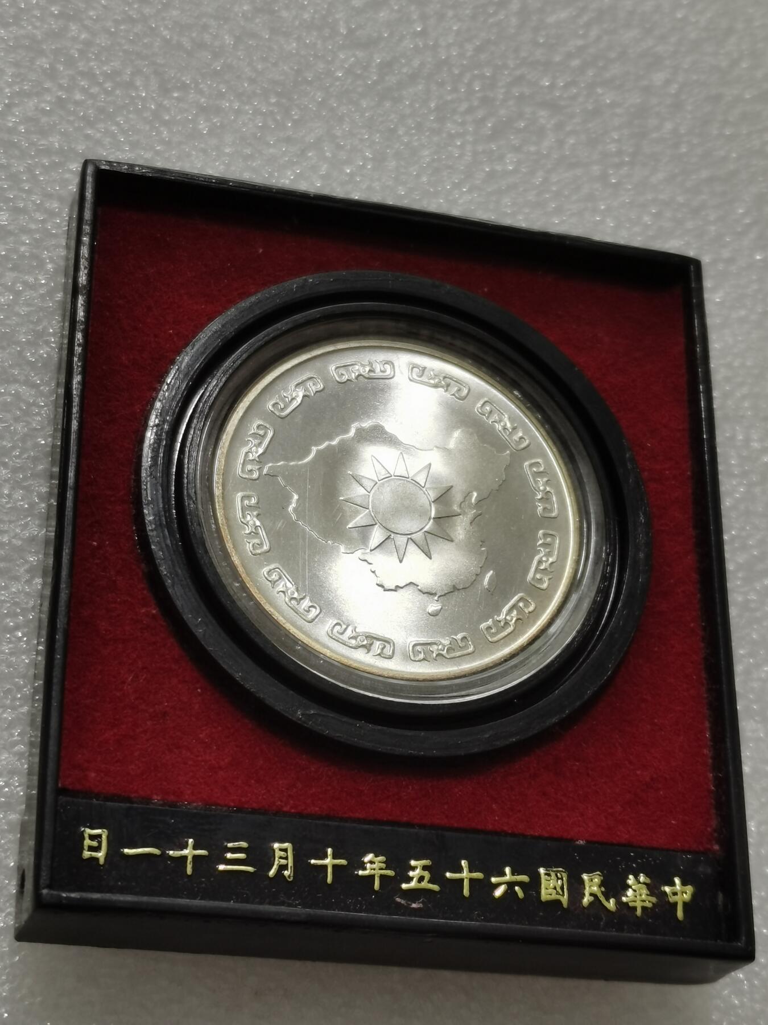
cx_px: 384
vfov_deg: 28.6
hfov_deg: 21.6
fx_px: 2012
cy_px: 512
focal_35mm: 68
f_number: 1.8
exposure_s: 1/145
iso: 50
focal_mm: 5.58
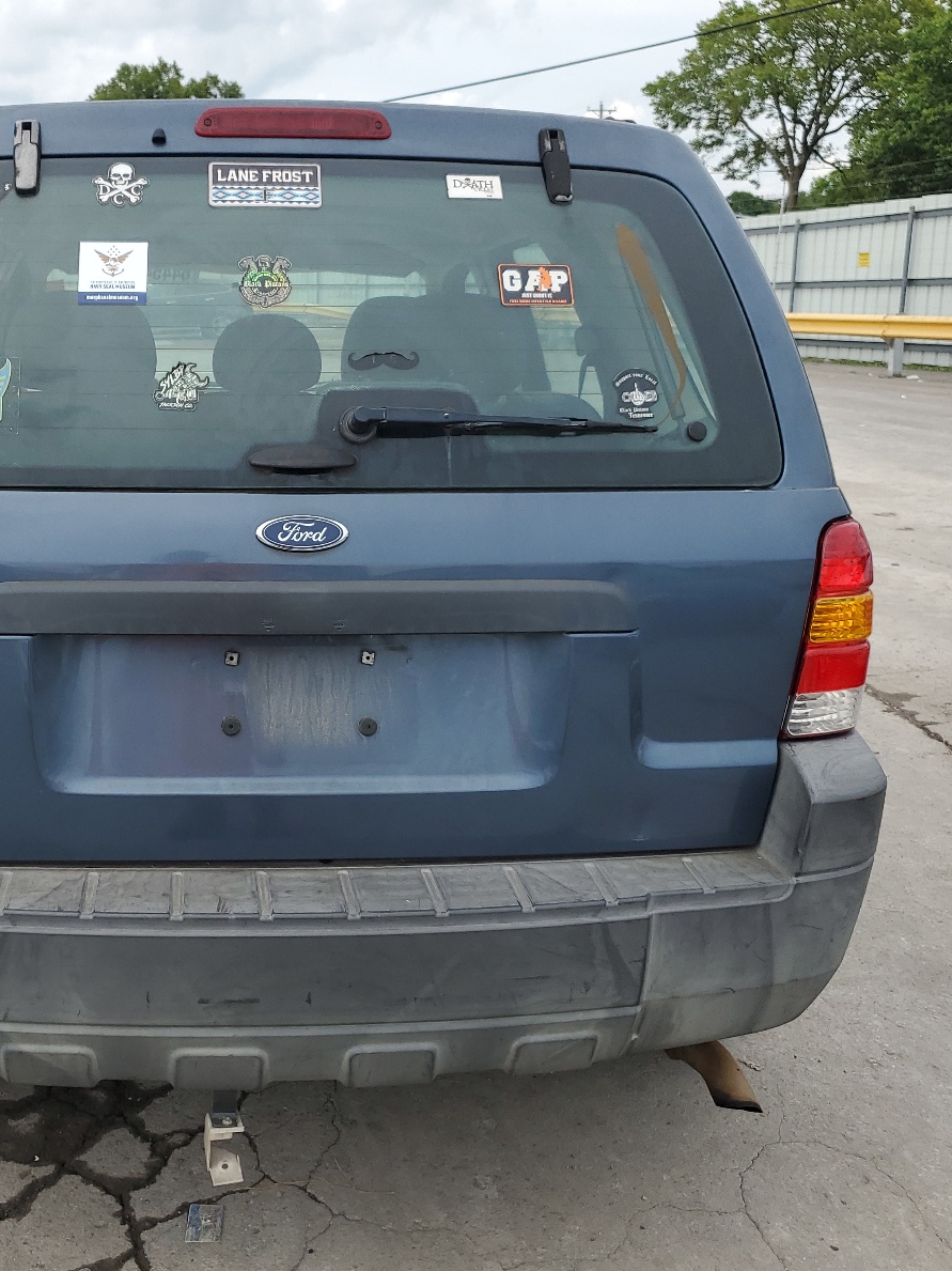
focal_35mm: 35
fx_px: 1284
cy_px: 640
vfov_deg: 52.6
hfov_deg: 40.0
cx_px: 288
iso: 50
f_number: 1.5
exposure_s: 1/2000
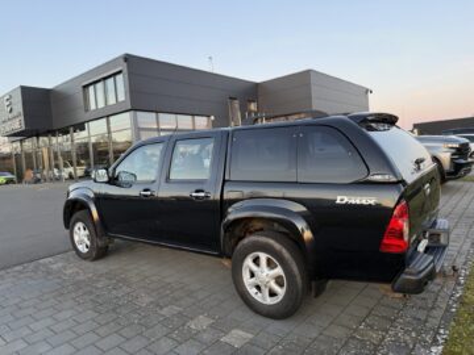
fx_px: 329
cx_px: 237
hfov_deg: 71.6
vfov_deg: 56.8
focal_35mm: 24
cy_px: 178
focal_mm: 6.76
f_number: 1.78
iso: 125
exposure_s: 1/121
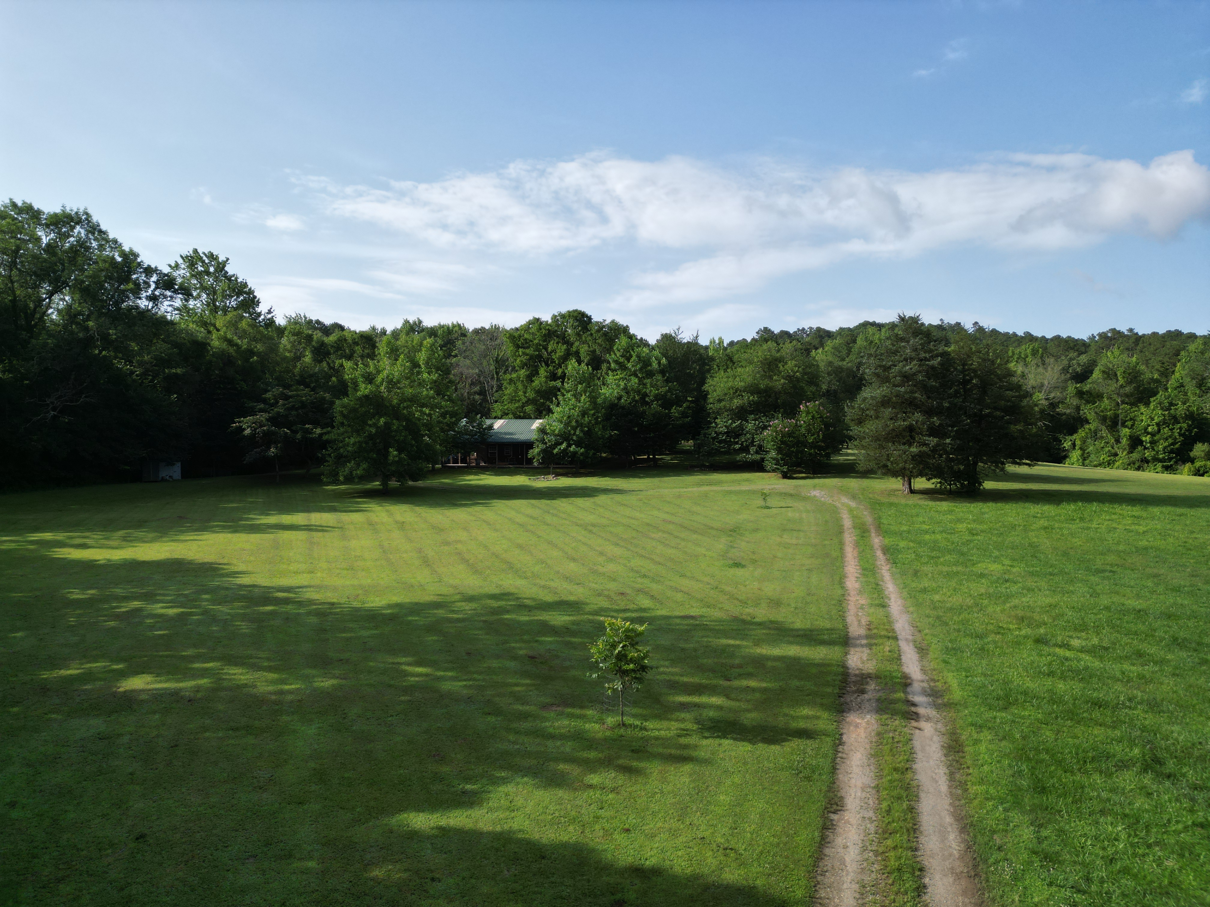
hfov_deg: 71.6
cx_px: 605
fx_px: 839
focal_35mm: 24
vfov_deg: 56.8
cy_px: 454
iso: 100
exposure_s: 1/2000
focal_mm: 6.72
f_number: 1.7
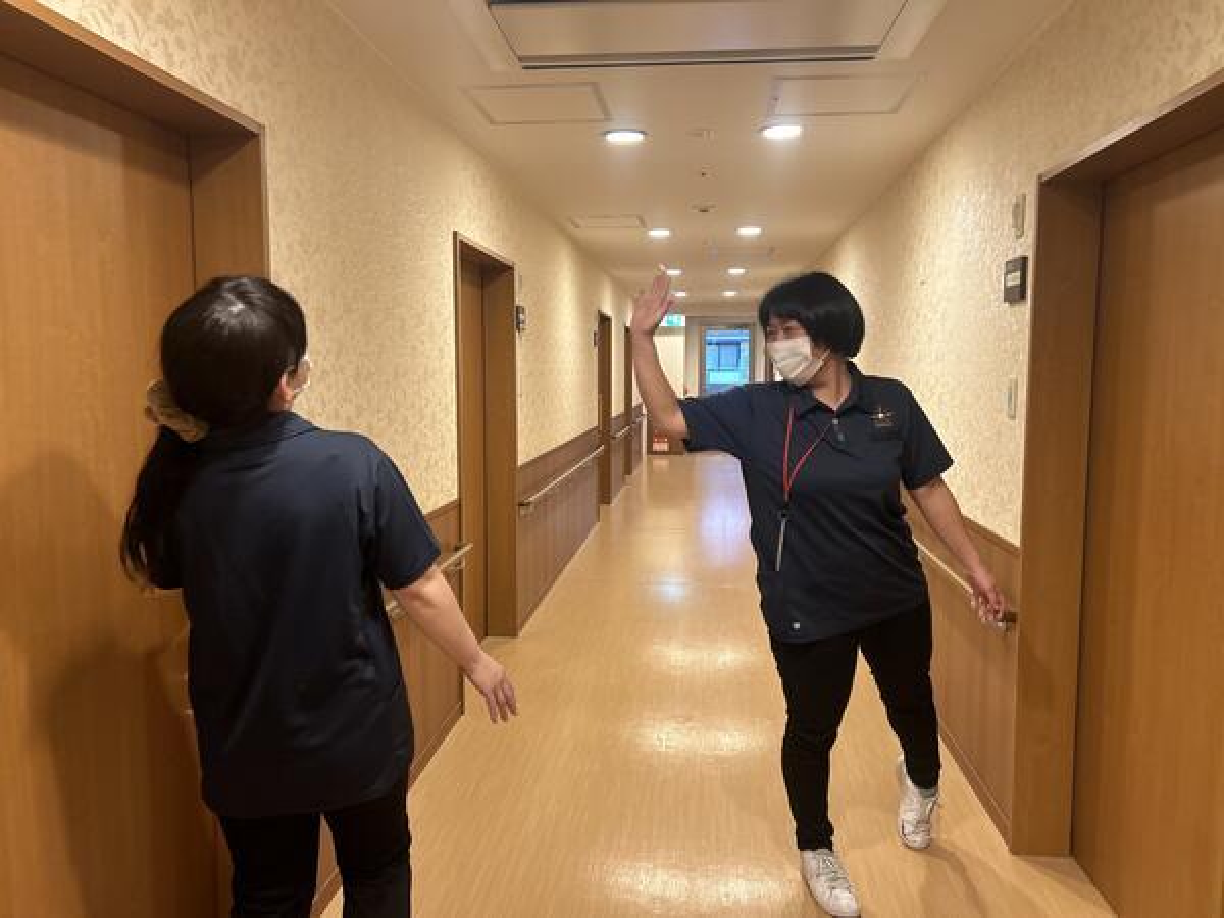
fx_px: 919
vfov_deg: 53.1
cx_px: 612
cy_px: 459
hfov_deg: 67.3
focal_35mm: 26
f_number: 1.5
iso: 160
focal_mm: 5.7
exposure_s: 1/60
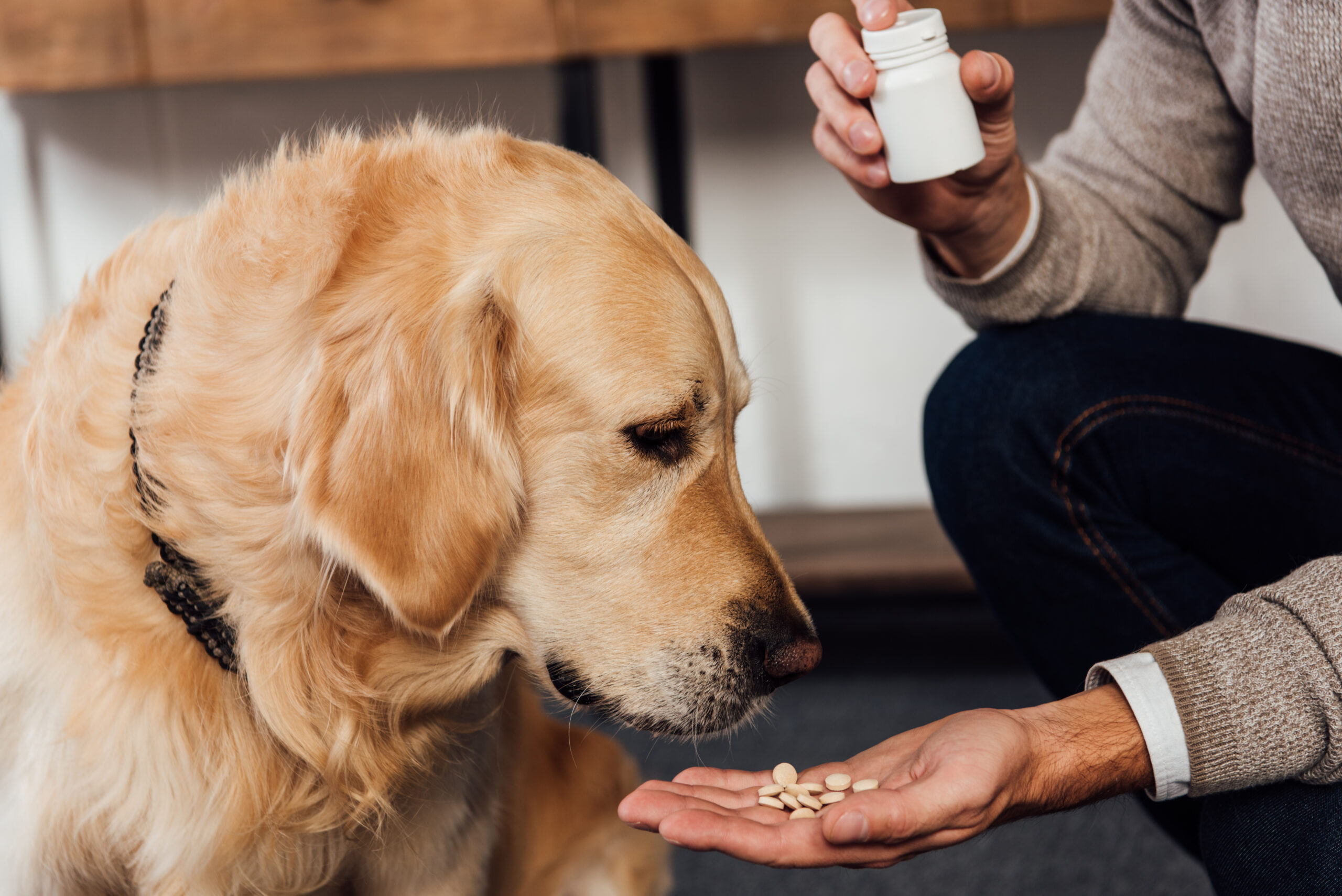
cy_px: 448
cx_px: 671
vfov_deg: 19.5
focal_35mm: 70
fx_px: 2610
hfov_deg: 28.8
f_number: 4.5
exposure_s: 1/160
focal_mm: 70
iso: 200
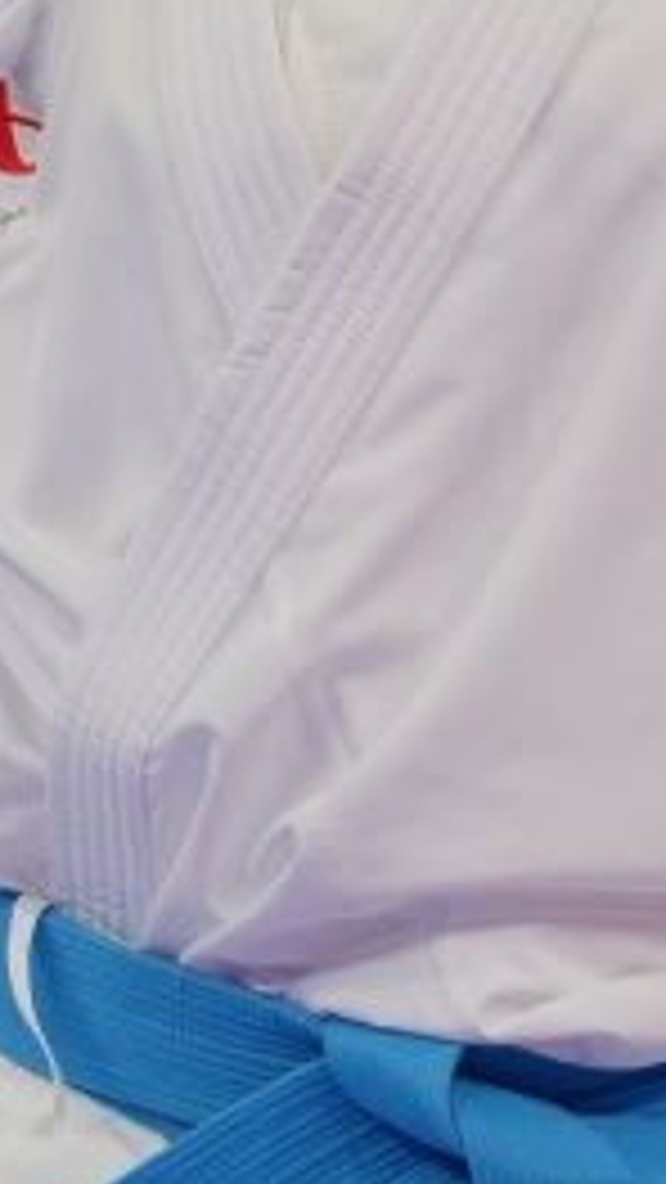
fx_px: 45069
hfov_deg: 0.8
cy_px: 558
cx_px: 360
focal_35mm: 1436
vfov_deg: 1.5
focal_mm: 200
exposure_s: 1/1000
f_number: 2.8
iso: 500
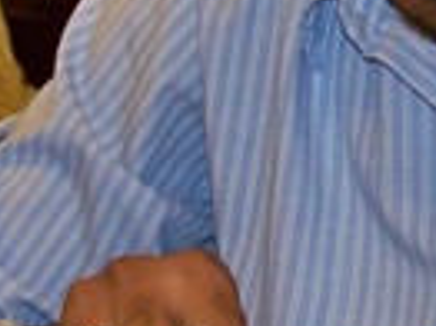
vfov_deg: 7.4
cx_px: 363
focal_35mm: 200
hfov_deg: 9.9
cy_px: 0
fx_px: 2517
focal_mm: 7.6
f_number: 2.8
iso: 200
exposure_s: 1/30
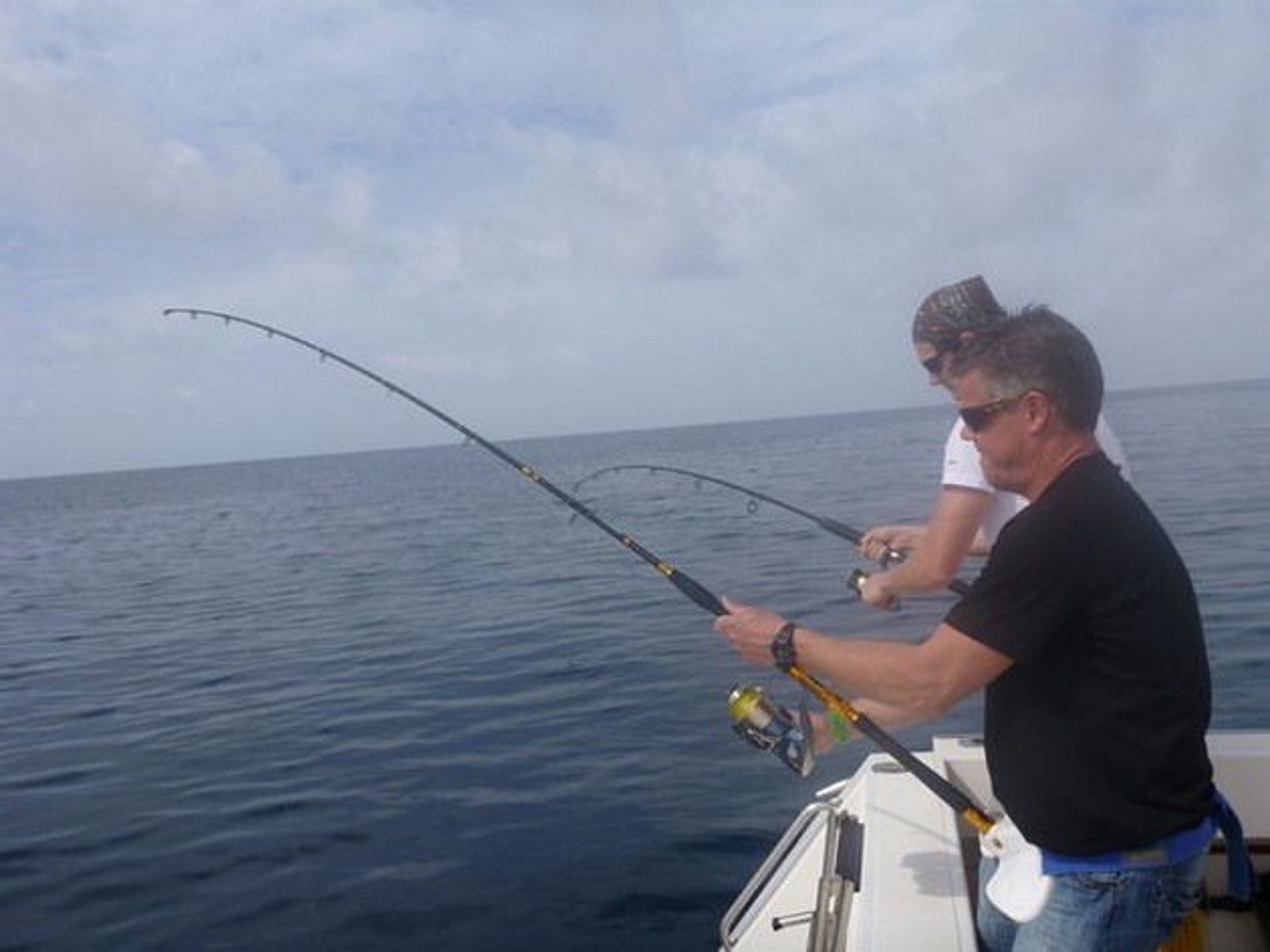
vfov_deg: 49.7
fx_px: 1027
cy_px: 476
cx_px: 635
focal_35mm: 28
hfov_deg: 63.5
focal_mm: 4.9
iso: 100
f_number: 10
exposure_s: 1/200
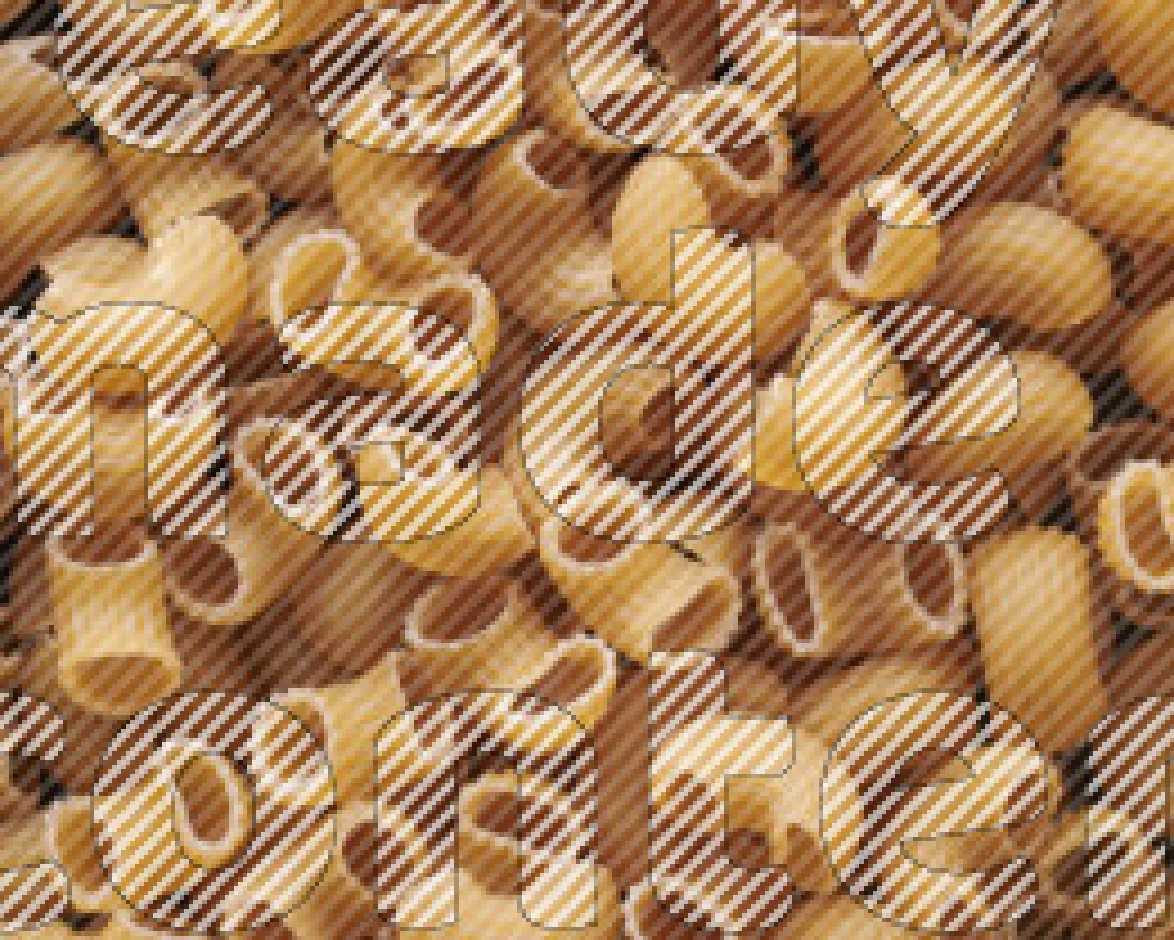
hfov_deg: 13.4
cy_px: 387
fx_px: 5005
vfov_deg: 10.7
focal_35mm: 144
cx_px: 684
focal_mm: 50
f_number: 8
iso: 160
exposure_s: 1/100
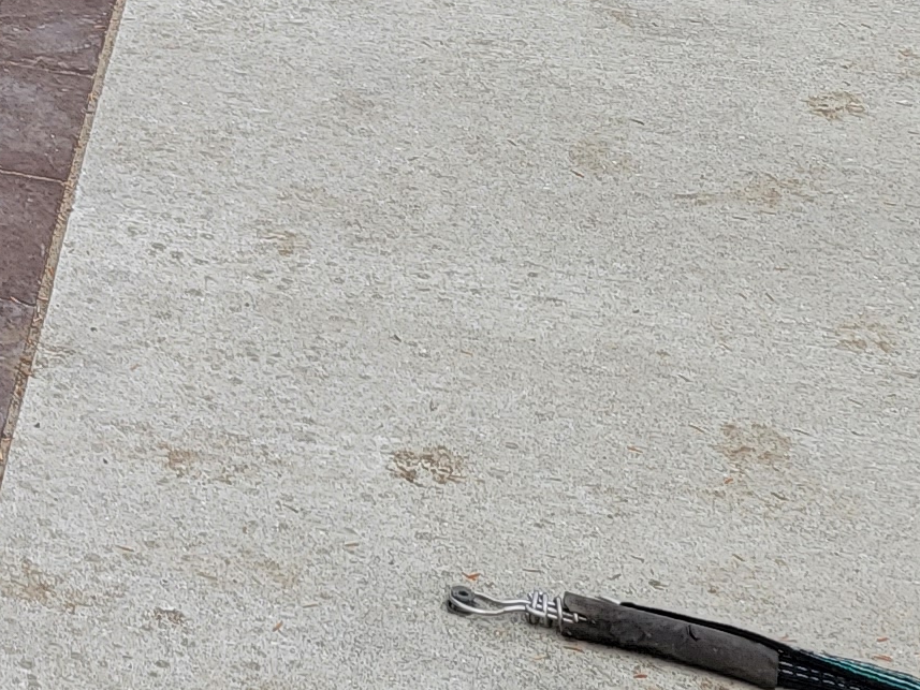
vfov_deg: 12.4
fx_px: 2977
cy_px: -428
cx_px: -1011
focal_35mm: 112
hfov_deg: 14.2
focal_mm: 6.7
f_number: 1.8
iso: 16
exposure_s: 1/237
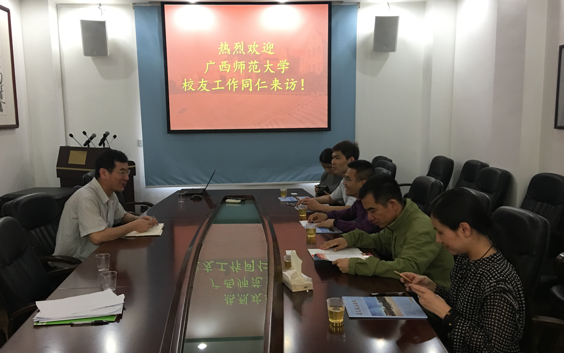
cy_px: 197
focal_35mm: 33
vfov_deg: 38.3
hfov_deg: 58.1
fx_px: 507
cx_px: 267
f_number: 2.2
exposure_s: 1/17
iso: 80
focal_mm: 4.15
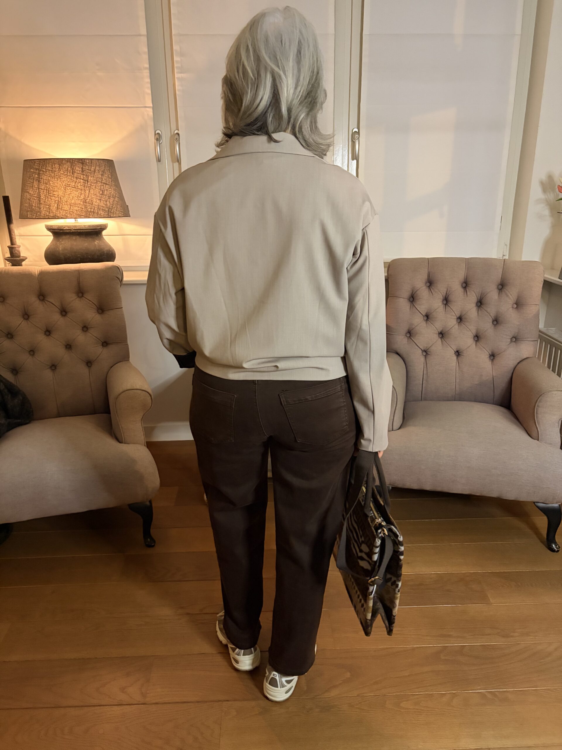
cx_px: 281
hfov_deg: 53.1
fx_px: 563
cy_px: 375
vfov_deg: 67.3
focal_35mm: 26
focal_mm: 5.96
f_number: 1.6
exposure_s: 1/21
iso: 1000
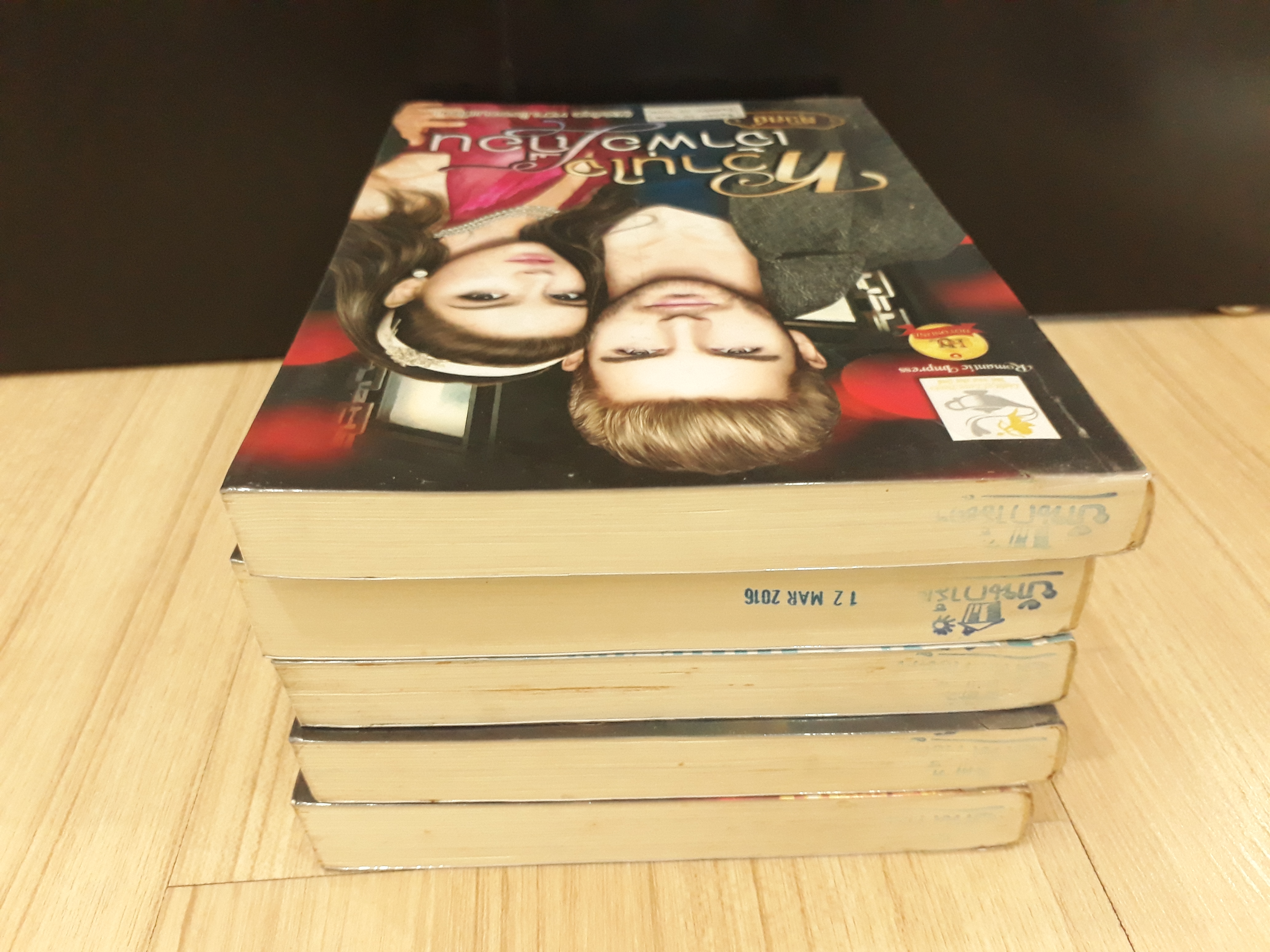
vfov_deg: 51.4
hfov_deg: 65.3
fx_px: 991
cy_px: 476
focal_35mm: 27
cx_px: 635
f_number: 1.9
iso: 400
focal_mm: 3.6
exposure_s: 1/17
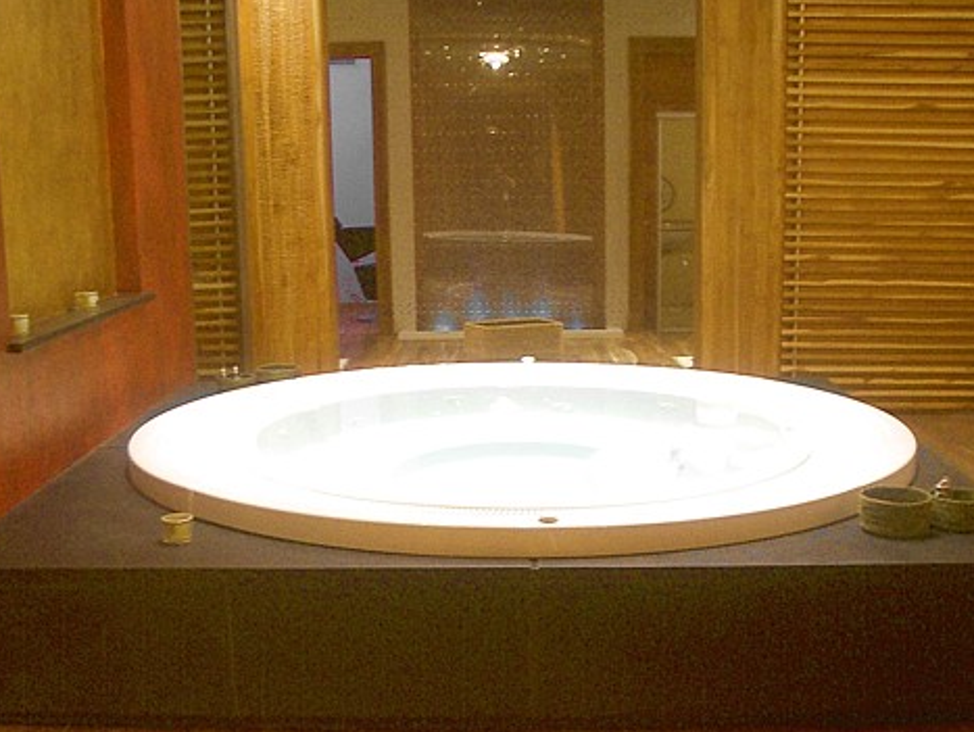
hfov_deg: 41.2
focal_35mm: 46
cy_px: 464
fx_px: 1295
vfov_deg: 31.4
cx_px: 480
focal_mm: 5.8
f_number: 2.6
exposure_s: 1/10
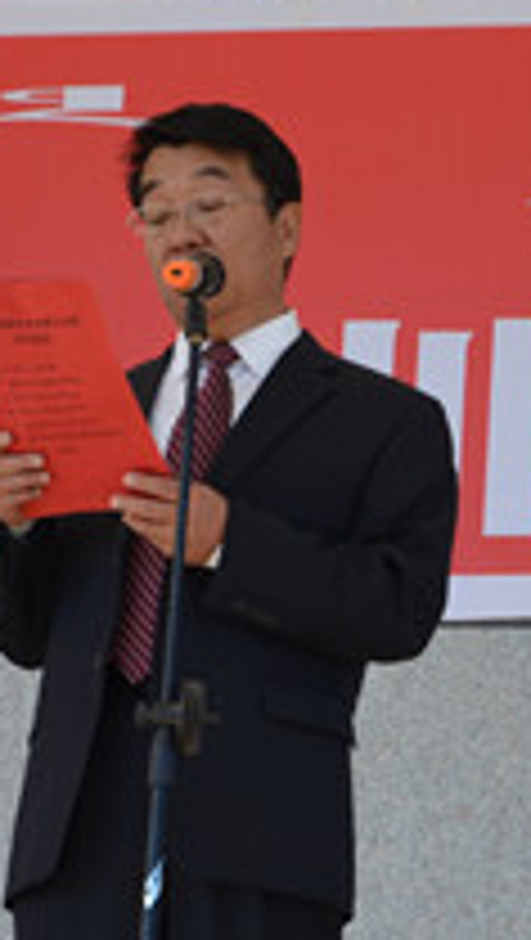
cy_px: 841
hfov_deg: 6.3
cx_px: 378
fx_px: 4792
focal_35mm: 192
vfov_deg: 11.1
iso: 200
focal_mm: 42
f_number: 7.1
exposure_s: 1/400
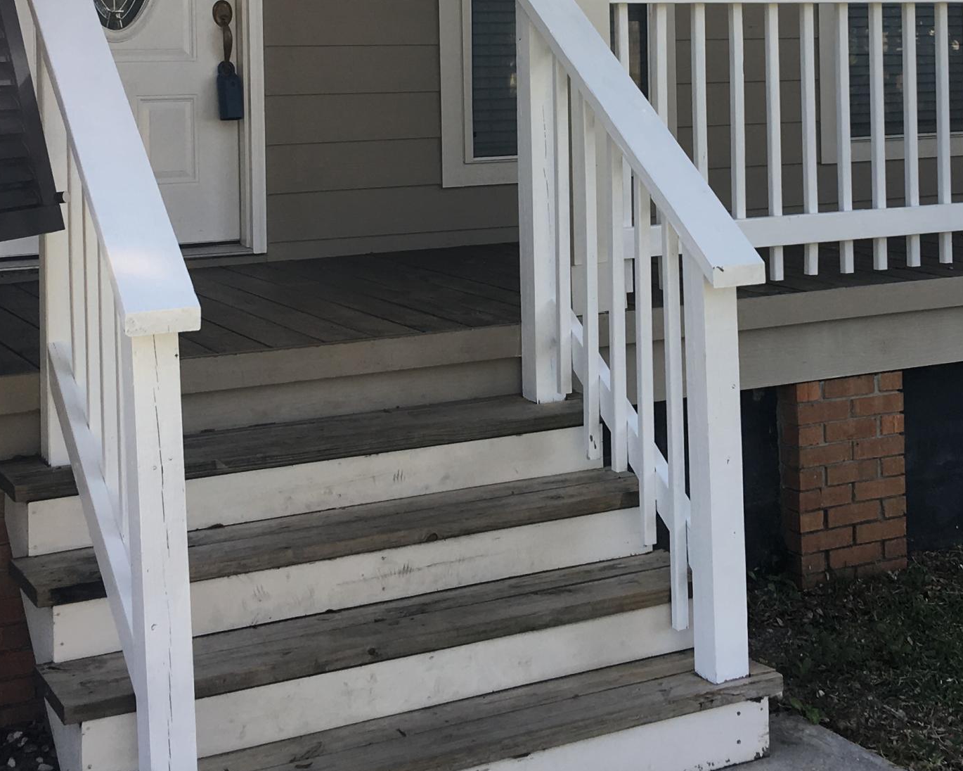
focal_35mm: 62
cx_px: 586
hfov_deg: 30.4
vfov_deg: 23.9
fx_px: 1767
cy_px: 81
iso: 25
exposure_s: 1/172
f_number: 2.2
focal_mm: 4.15
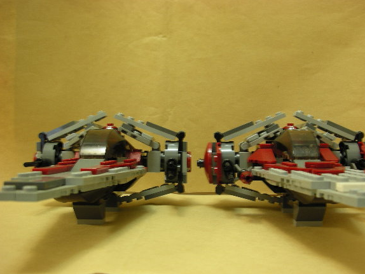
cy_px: 142
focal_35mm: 39
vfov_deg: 36.8
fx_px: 411
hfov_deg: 47.8
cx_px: 191
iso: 96
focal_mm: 5.8
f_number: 3
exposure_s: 1/4
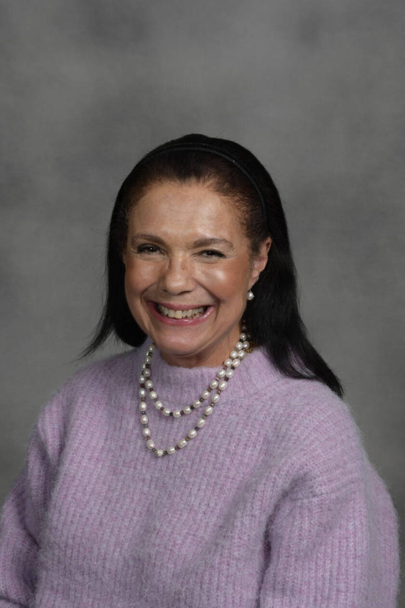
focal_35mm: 90
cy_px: 304
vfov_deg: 22.6
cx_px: 202
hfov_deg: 15.2
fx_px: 1519
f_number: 11
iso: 100
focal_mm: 60
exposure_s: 1/125
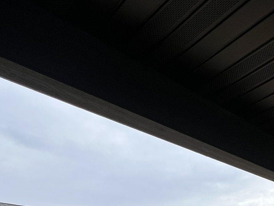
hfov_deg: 42.2
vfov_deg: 27.6
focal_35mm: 39
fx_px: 309
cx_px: 266
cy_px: 295
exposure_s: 1/633
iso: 32
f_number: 1.8
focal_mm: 1.57
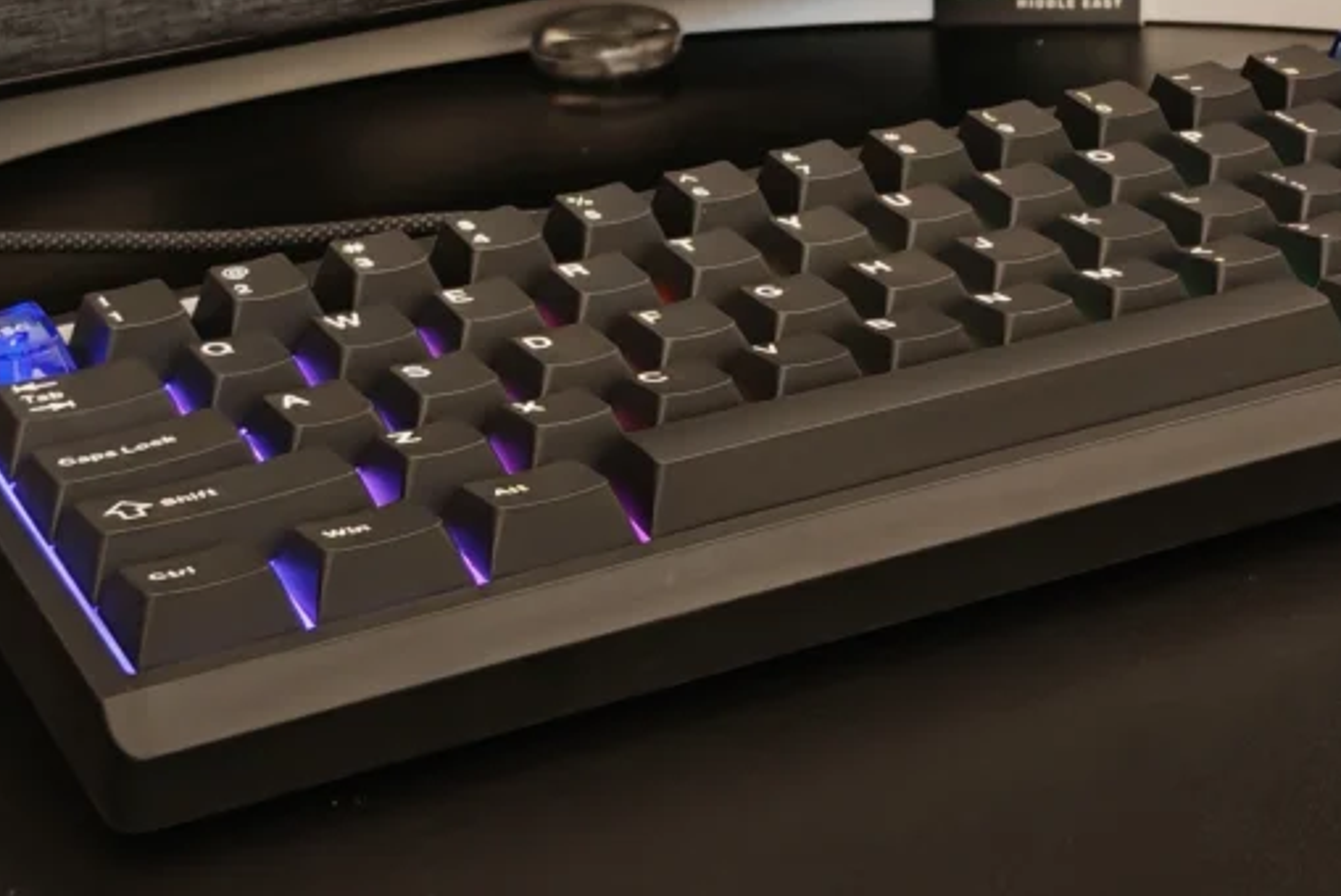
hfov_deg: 22.1
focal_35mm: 92
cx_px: 864
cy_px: 11
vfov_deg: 14.7
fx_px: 3429
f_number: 2
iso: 320
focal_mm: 6.83
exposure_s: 1/50
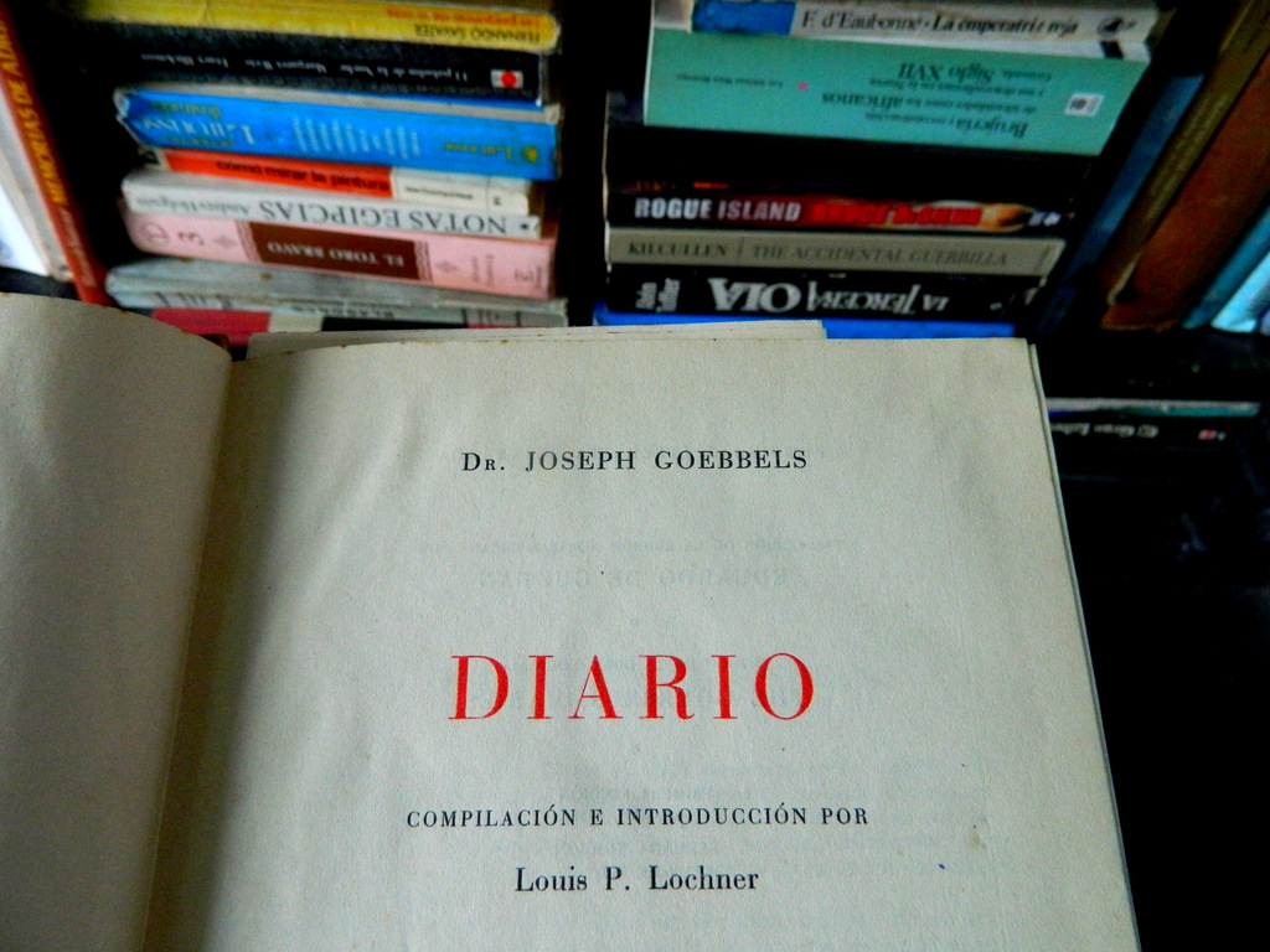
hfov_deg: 69.4
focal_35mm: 25
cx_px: 635
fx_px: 917
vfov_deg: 54.9
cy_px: 476
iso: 400
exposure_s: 1/80
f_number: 3.1
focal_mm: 4.5
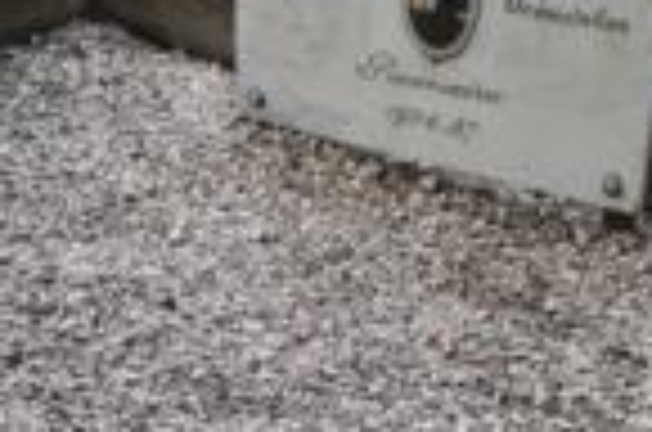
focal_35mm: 84
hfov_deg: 23.6
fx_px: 1518
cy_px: 396
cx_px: 72
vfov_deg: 16.0
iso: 220
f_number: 5.6
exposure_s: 1/40
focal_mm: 18
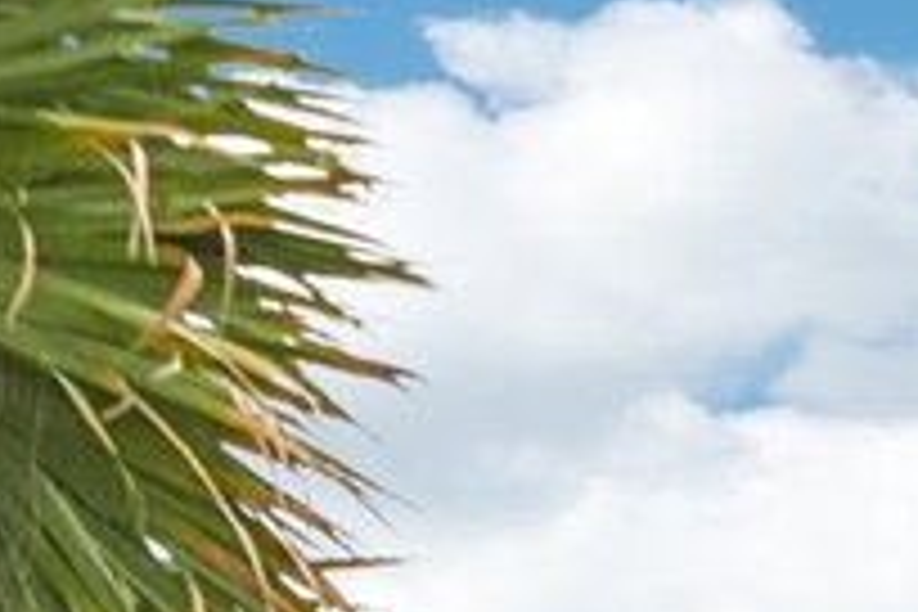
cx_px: 2097
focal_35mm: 159
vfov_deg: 7.1
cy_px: 2169
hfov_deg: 11.1
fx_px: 4054
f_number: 7.1
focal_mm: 20
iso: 800
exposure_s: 1/250
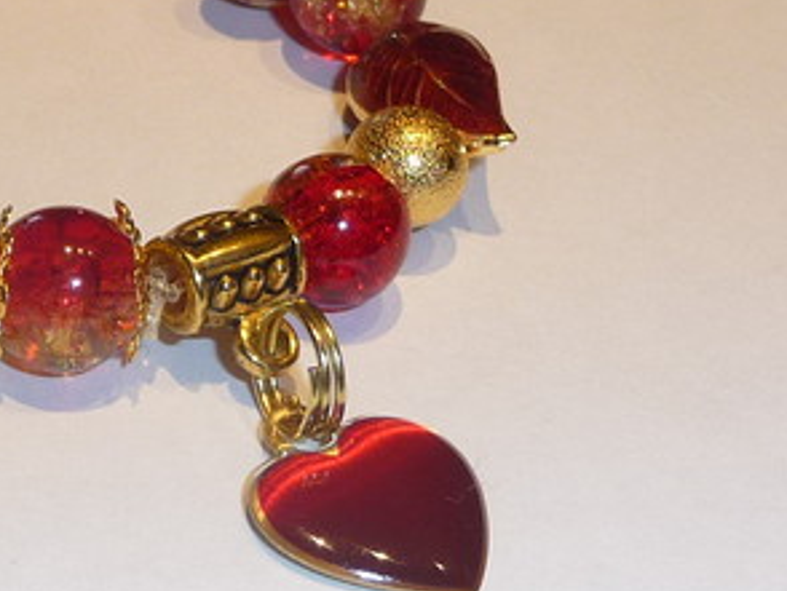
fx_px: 2321
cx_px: 11
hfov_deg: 18.8
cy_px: 182
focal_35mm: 102
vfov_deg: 14.5
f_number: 3.4
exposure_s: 1/50
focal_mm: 5
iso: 100
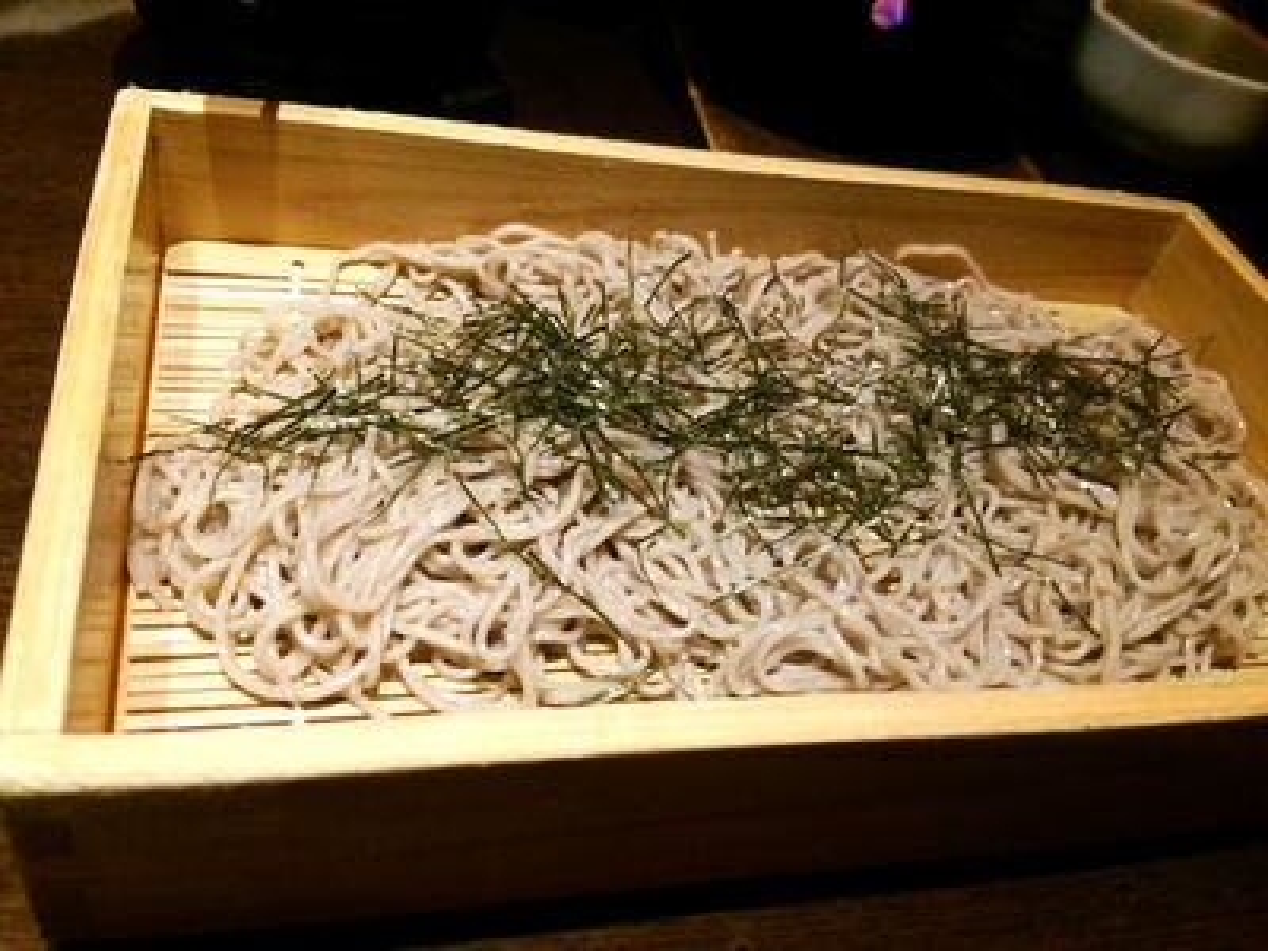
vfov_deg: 46.8
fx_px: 1099
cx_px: 634
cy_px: 476
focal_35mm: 30
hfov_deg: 60.0
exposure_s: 1/22
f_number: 1.94
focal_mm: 4.06
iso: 160
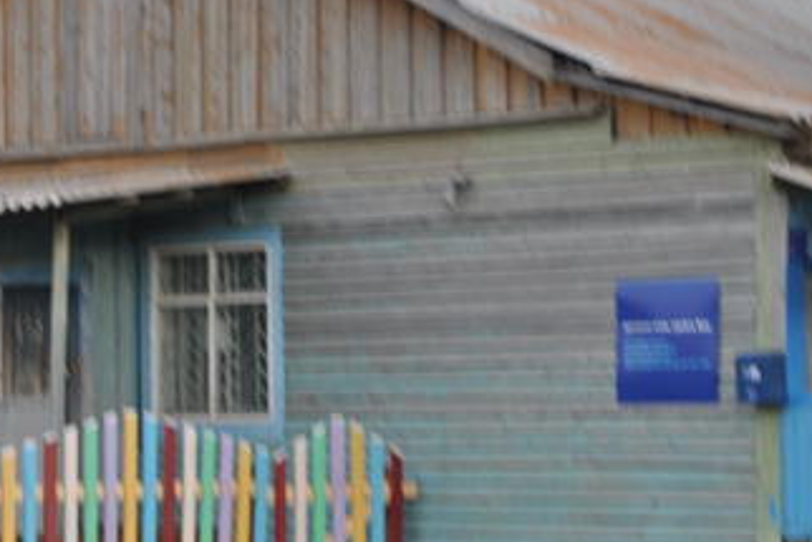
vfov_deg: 8.4
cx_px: 325
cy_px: 166
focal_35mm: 164
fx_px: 3700
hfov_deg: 12.5
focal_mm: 55
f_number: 5.6
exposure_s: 1/60
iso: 200
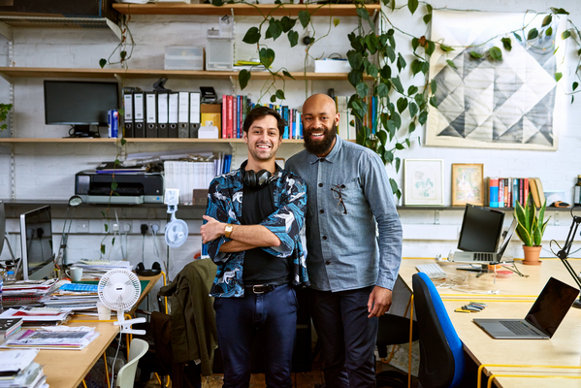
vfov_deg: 27.0
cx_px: 290
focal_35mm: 50
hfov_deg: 39.6
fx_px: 807
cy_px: 194
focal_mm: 50
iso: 1250
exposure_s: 1/250
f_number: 2.2
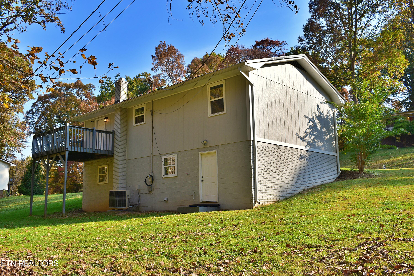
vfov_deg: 36.9
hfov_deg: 53.1
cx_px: 207
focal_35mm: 36
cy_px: 138
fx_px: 414
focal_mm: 24
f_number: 7.1
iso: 100
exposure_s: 1/200
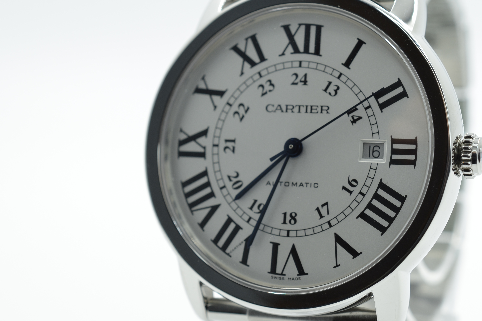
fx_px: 1138
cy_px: 144
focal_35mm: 85
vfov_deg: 16.1
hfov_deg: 23.8
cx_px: 332
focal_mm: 40
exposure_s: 1/50
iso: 250
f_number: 8
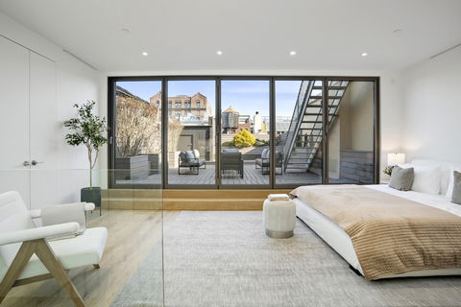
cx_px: 230
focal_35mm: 17
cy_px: 154
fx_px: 218
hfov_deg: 93.3
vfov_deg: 70.4
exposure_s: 1/10
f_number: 8
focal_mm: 17
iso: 100
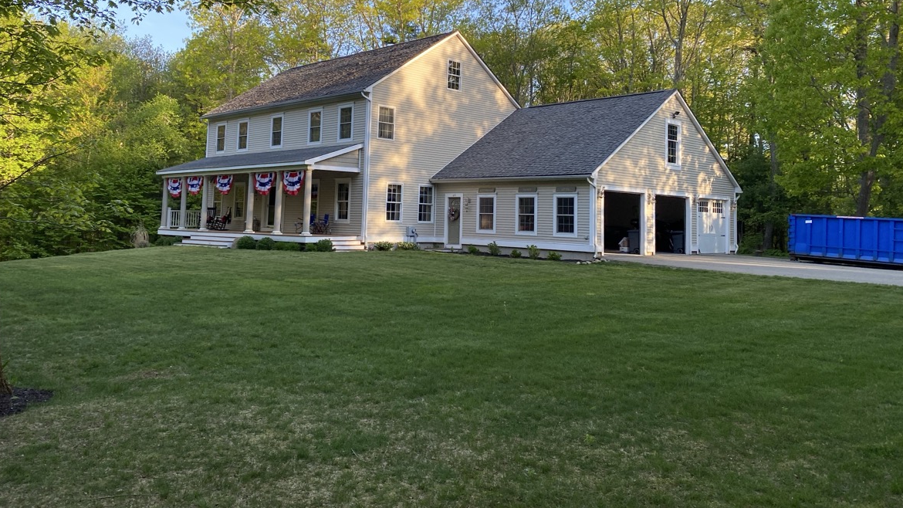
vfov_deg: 37.2
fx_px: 742
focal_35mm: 31
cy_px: 150
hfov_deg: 62.6
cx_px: 441
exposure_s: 1/444
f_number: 1.8
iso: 32
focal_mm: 4.25
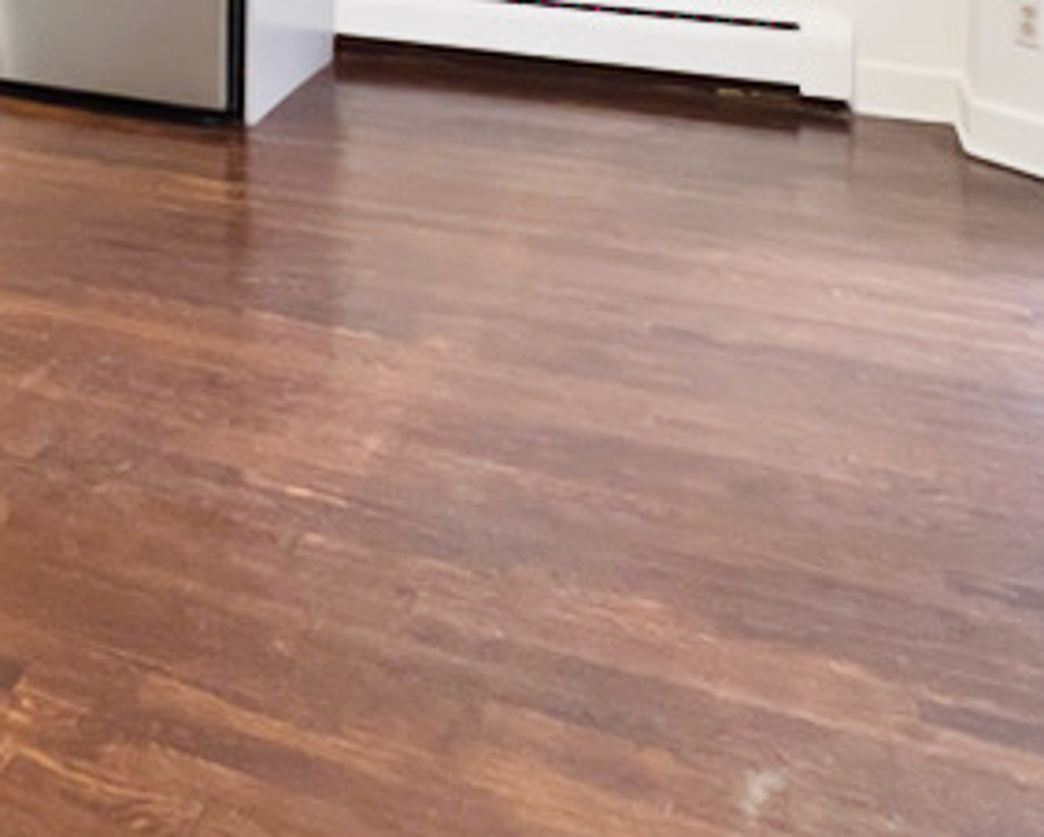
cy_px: -270
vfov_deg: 27.5
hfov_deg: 37.0
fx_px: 1391
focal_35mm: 45
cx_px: 7
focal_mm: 1.57
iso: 400
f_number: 1.8
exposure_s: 1/60
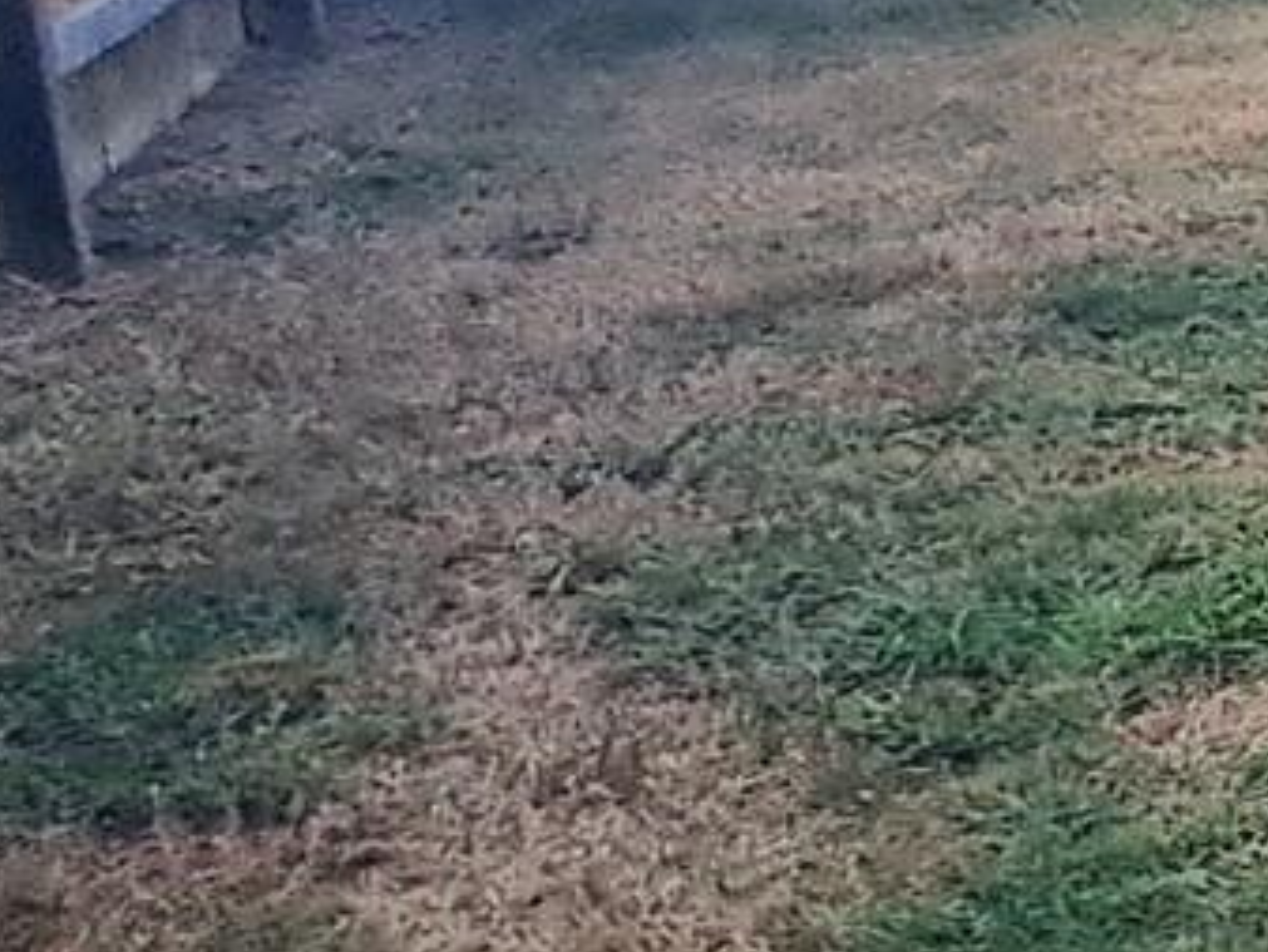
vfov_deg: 18.2
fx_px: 2895
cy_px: 23
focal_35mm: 79
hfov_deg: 13.5
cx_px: 3345
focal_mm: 1.74
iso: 50
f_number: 2.2
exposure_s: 1/1183
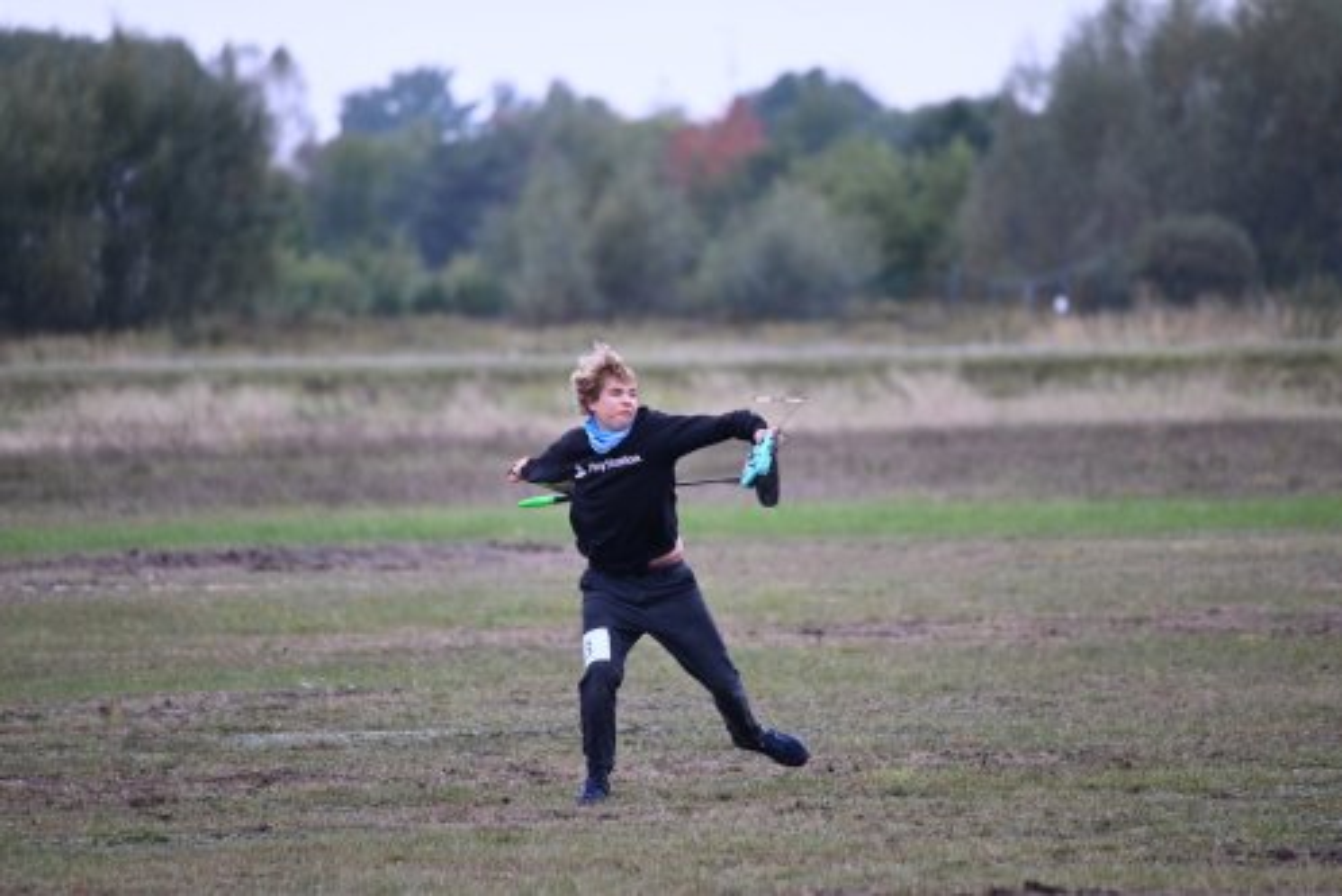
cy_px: 448
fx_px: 14919
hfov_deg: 5.2
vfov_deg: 3.4
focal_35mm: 400
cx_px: 671
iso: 1250
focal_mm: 400
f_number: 6.3
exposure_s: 1/500
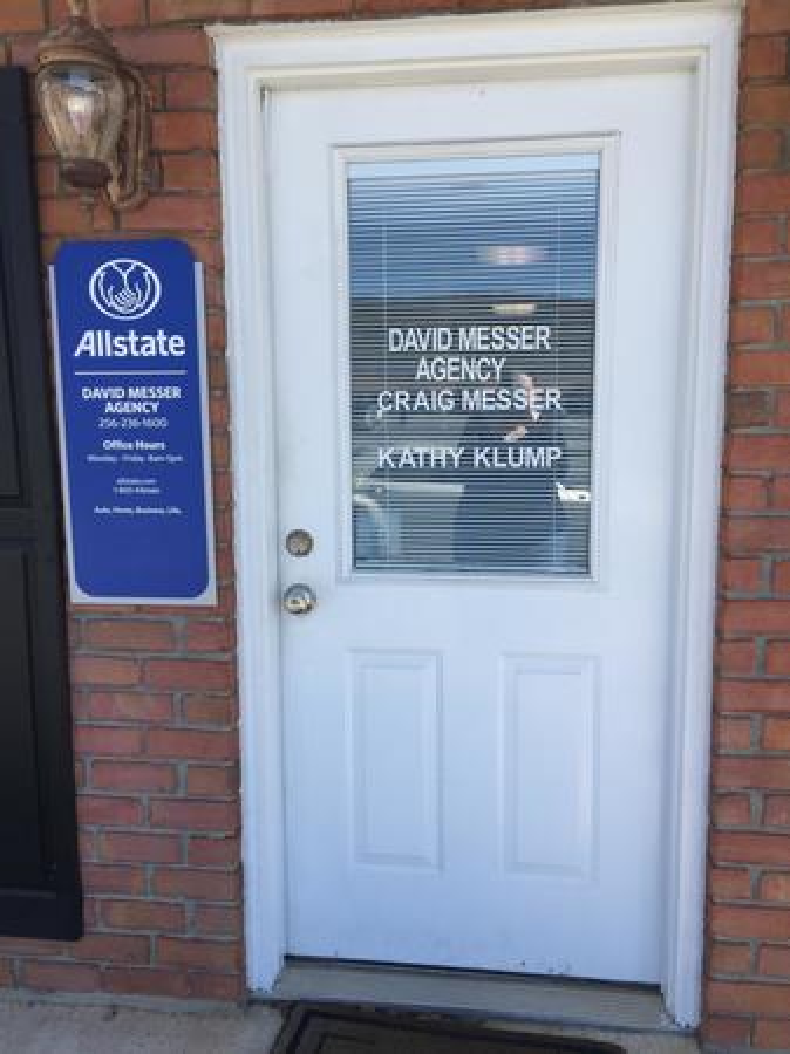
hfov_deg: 48.2
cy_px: 527
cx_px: 395
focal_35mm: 29
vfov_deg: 61.7
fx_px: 883
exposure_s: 1/682
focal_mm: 4.15
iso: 32
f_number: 2.2
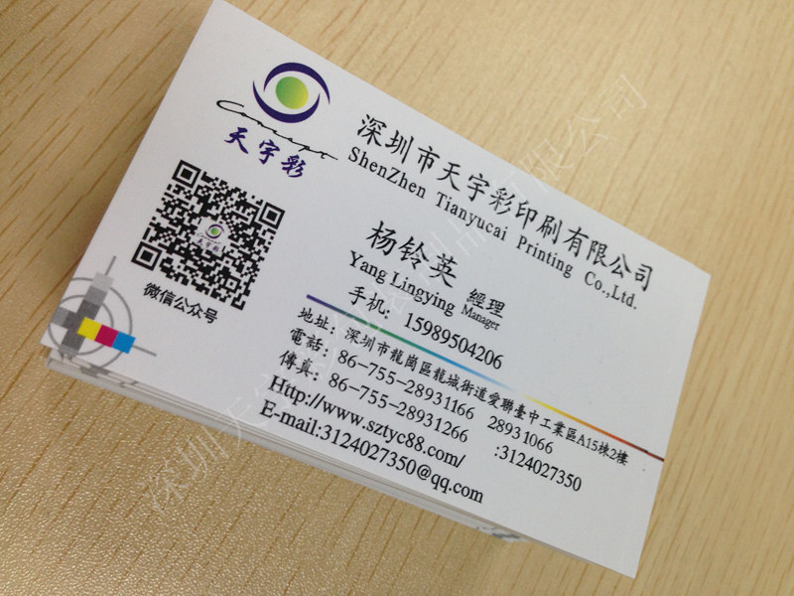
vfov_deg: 42.9
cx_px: 397
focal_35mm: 33
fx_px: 757
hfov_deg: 55.4
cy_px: 298
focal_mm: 4.12
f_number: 2.4
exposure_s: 1/20
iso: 64
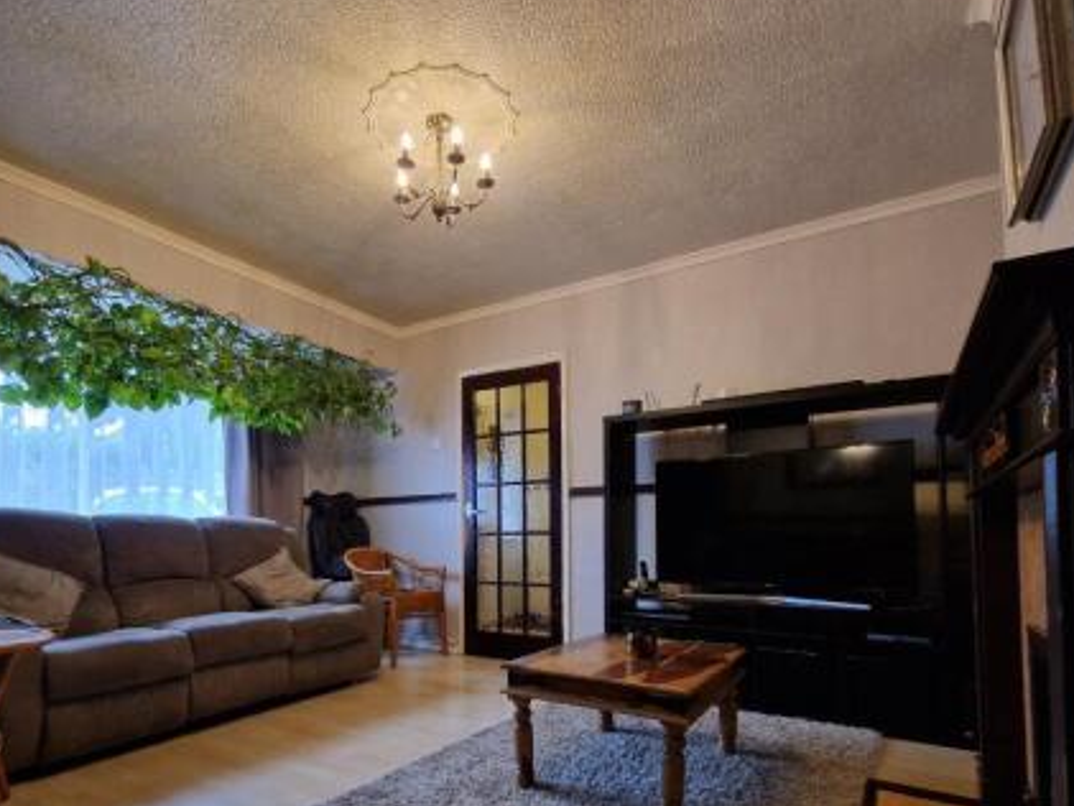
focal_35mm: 18
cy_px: 517
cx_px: 468
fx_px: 559
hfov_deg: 87.3
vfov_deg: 70.2
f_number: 2.2
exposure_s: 1/50
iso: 400
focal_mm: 2.2
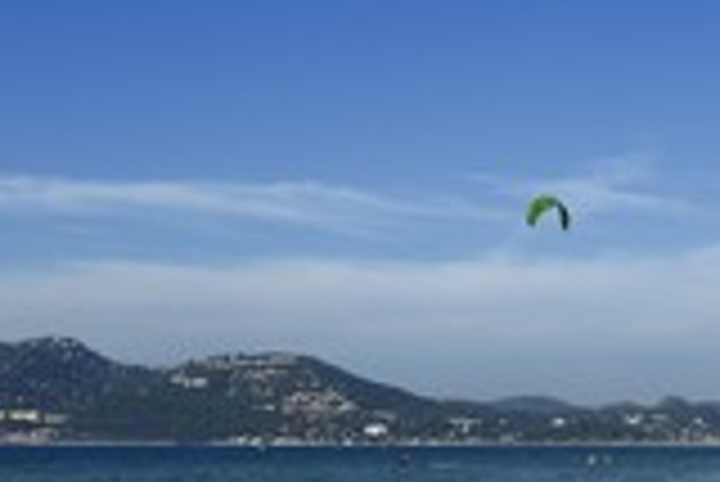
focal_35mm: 84
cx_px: 495
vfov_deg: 16.2
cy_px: 140
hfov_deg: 24.0
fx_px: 1681
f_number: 11
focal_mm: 32
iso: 200
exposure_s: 1/500
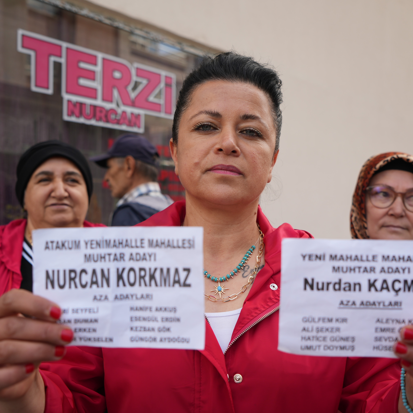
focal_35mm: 39
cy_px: 208
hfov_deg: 42.8
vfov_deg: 42.8
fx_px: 526
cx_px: 209
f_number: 4
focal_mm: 30
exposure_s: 1/500
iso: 160
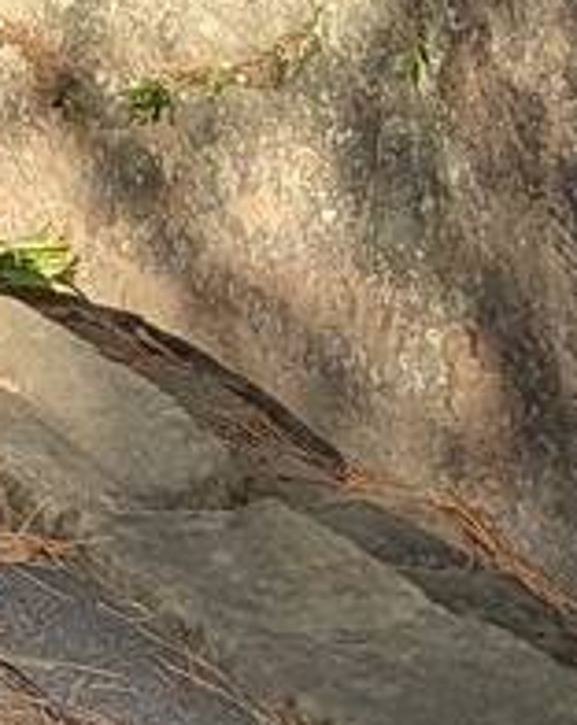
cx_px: -1252
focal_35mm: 192
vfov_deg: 8.2
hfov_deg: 7.0
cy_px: -1620
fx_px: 4111
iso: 25
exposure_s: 1/647
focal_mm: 6.9
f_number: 1.68
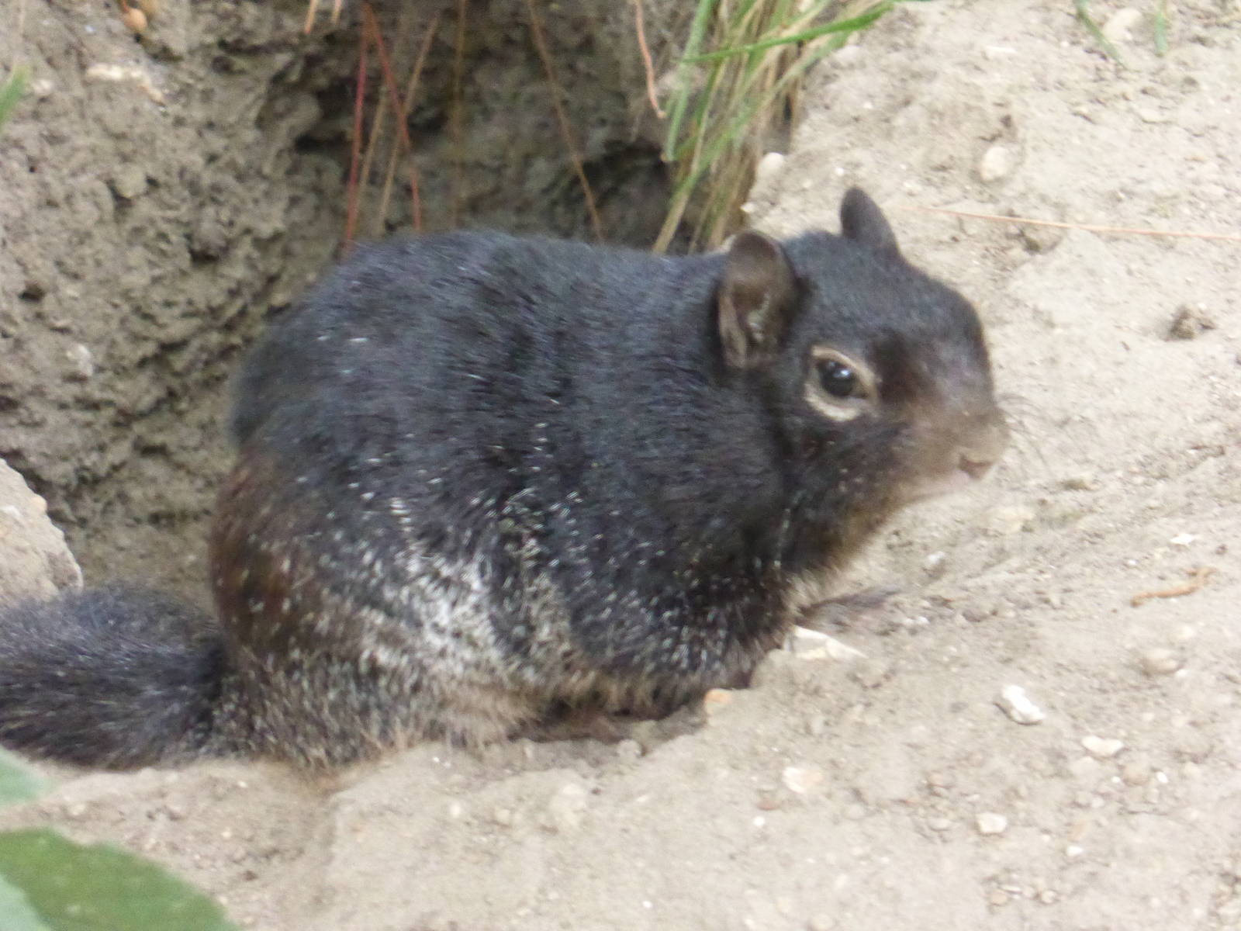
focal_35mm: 528
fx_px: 18929
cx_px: 620
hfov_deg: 3.8
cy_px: 466
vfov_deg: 2.8
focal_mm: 86
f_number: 6.4
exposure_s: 1/20
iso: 1600
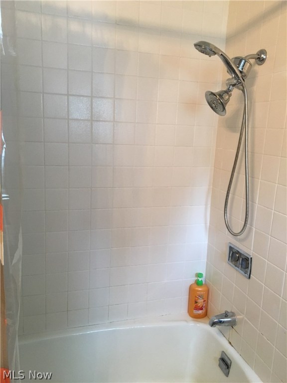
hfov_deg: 48.2
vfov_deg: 61.7
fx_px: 321
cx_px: 144
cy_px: 192
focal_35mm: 29
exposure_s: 1/30
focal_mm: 4.15
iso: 160
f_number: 2.2
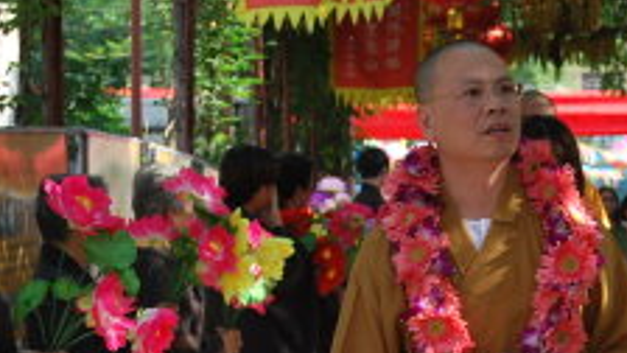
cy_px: 396
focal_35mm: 252
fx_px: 4190
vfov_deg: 4.8
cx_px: 649
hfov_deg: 8.5
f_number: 5.6
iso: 160
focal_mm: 52
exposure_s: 1/125
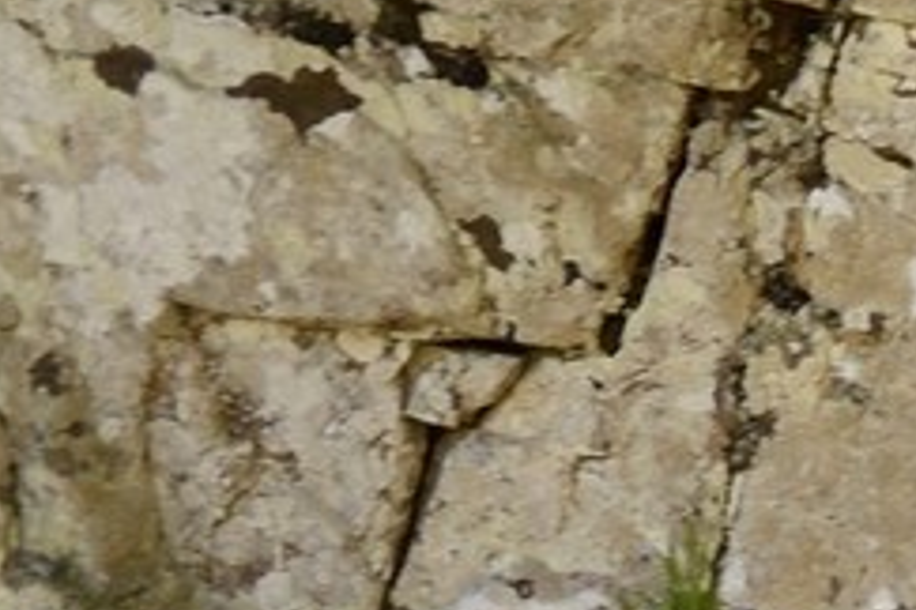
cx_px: 2854
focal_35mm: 250
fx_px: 6361
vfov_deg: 5.2
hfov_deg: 7.2
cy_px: 1766
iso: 200
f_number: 3.2
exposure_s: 1/320
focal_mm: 38
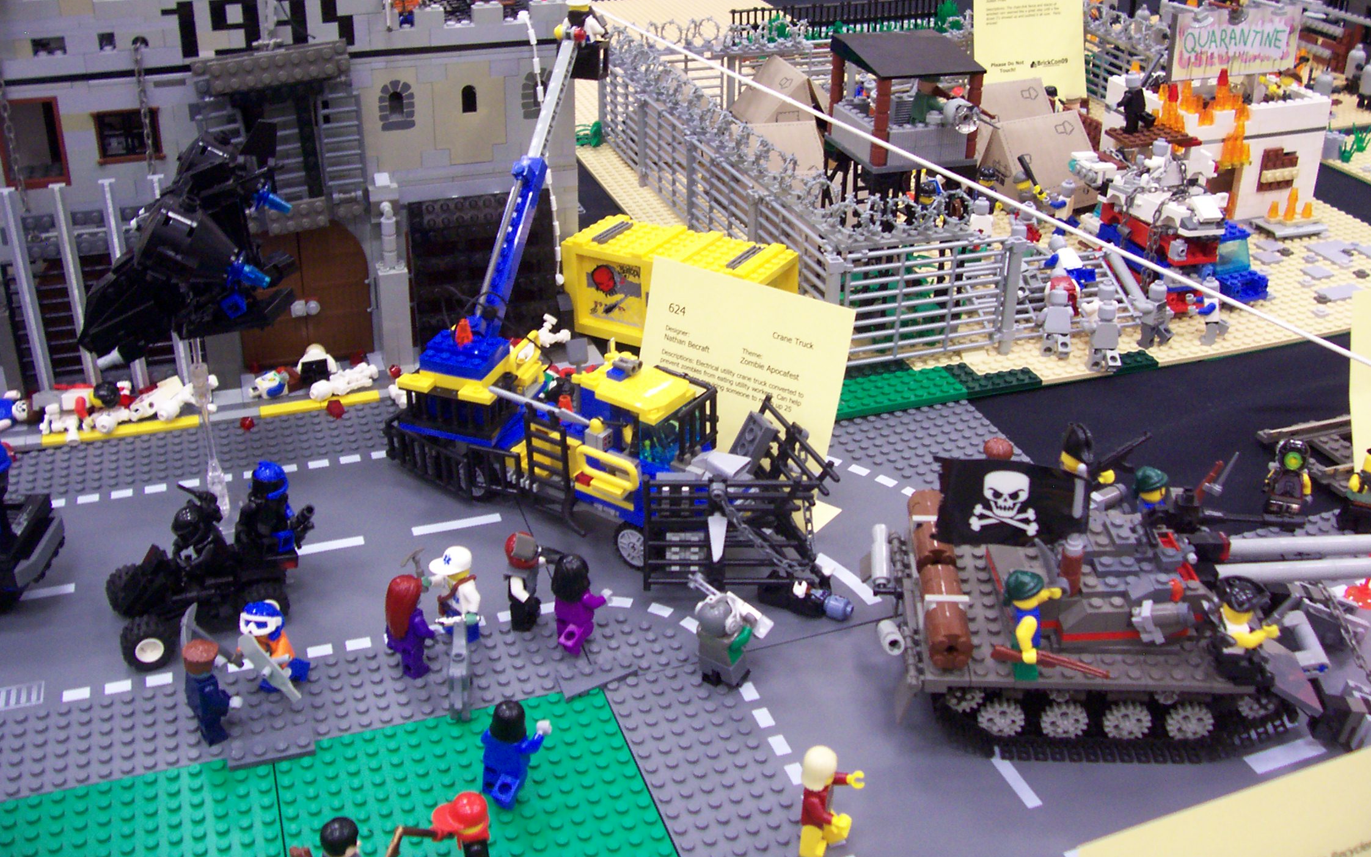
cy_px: 332
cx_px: 684
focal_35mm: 37
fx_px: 1383
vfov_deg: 34.3
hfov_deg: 52.7
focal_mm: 5.6
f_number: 2.7
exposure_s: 1/16.6
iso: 160
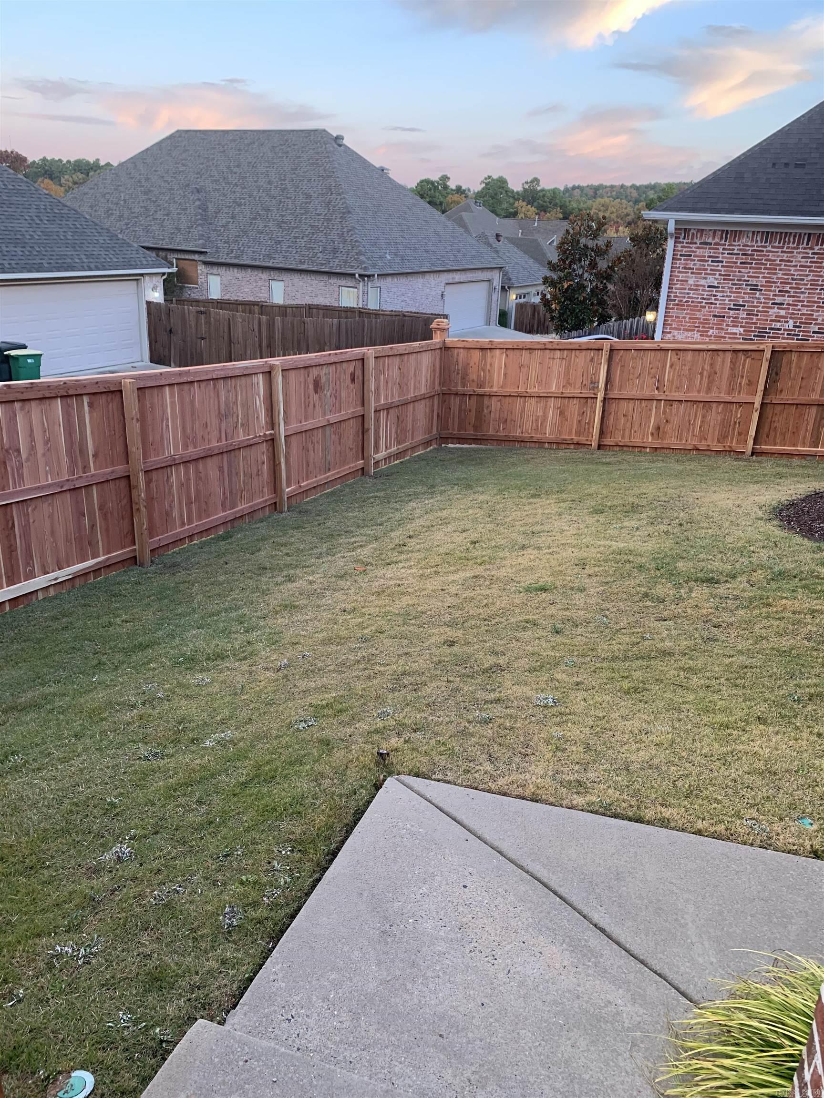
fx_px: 825
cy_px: 549
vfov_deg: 67.3
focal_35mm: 26
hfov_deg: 53.1
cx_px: 412
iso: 100
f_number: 1.8
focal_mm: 4.25
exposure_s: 1/86
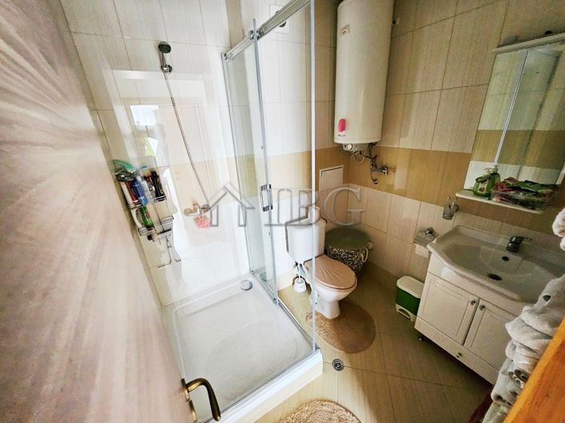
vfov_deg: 89.9
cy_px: 212
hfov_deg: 106.2
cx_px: 282
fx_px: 212
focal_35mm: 13
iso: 500
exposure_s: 1/33
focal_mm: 1.7
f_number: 2.2
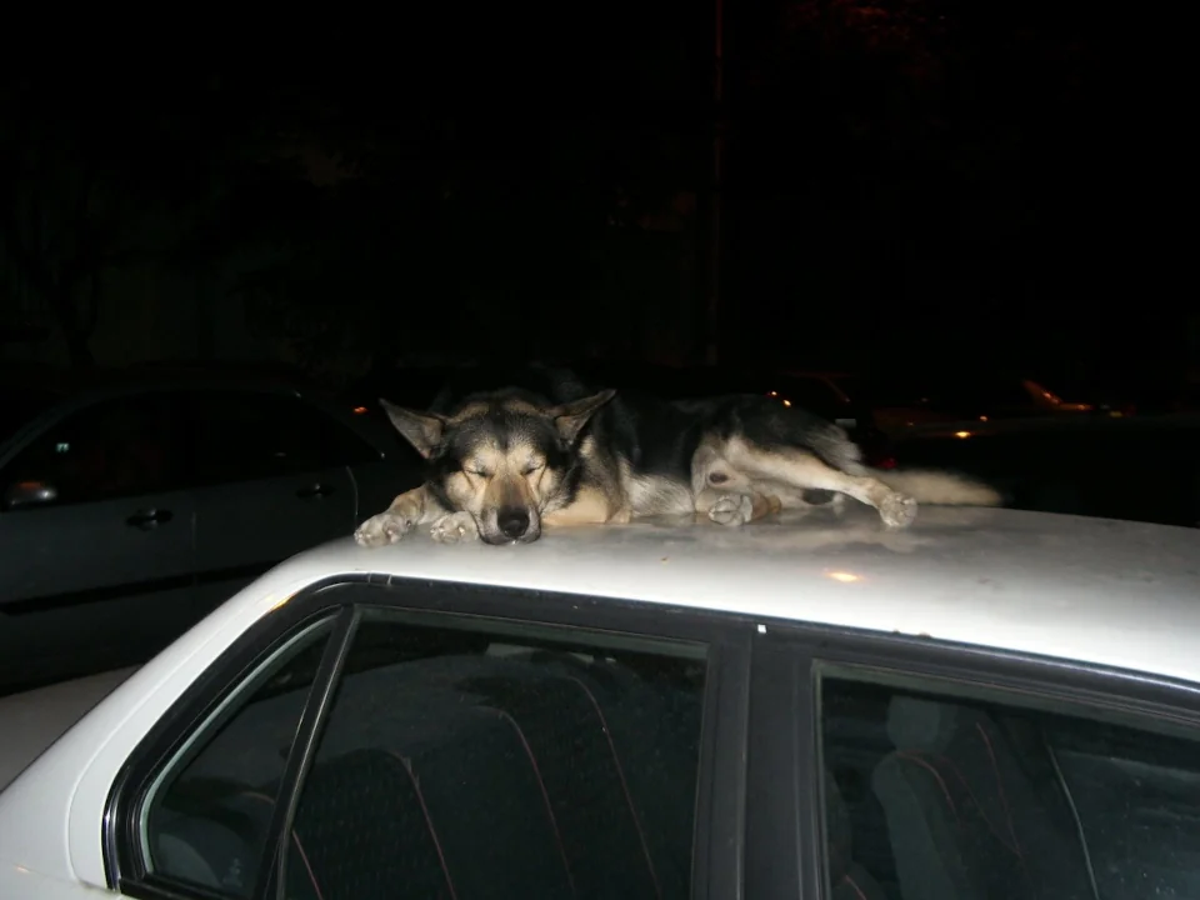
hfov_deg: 45.8
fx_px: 1421
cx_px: 600
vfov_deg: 35.1
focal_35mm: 41
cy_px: 450
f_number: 2.8
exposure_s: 1/50
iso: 100
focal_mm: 6.8
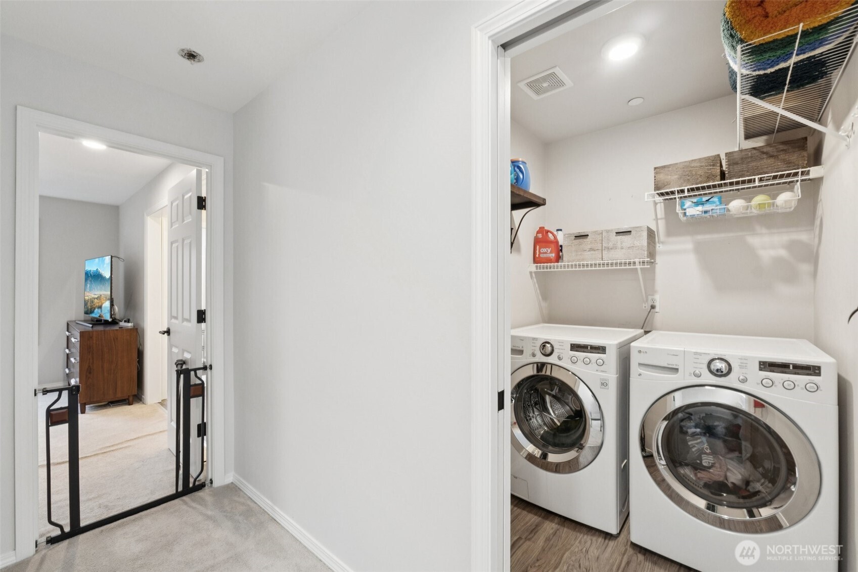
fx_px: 357
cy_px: 286
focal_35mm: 15
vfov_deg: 77.3
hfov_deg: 100.4
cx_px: 429
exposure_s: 1/4
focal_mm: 10
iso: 250
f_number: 8
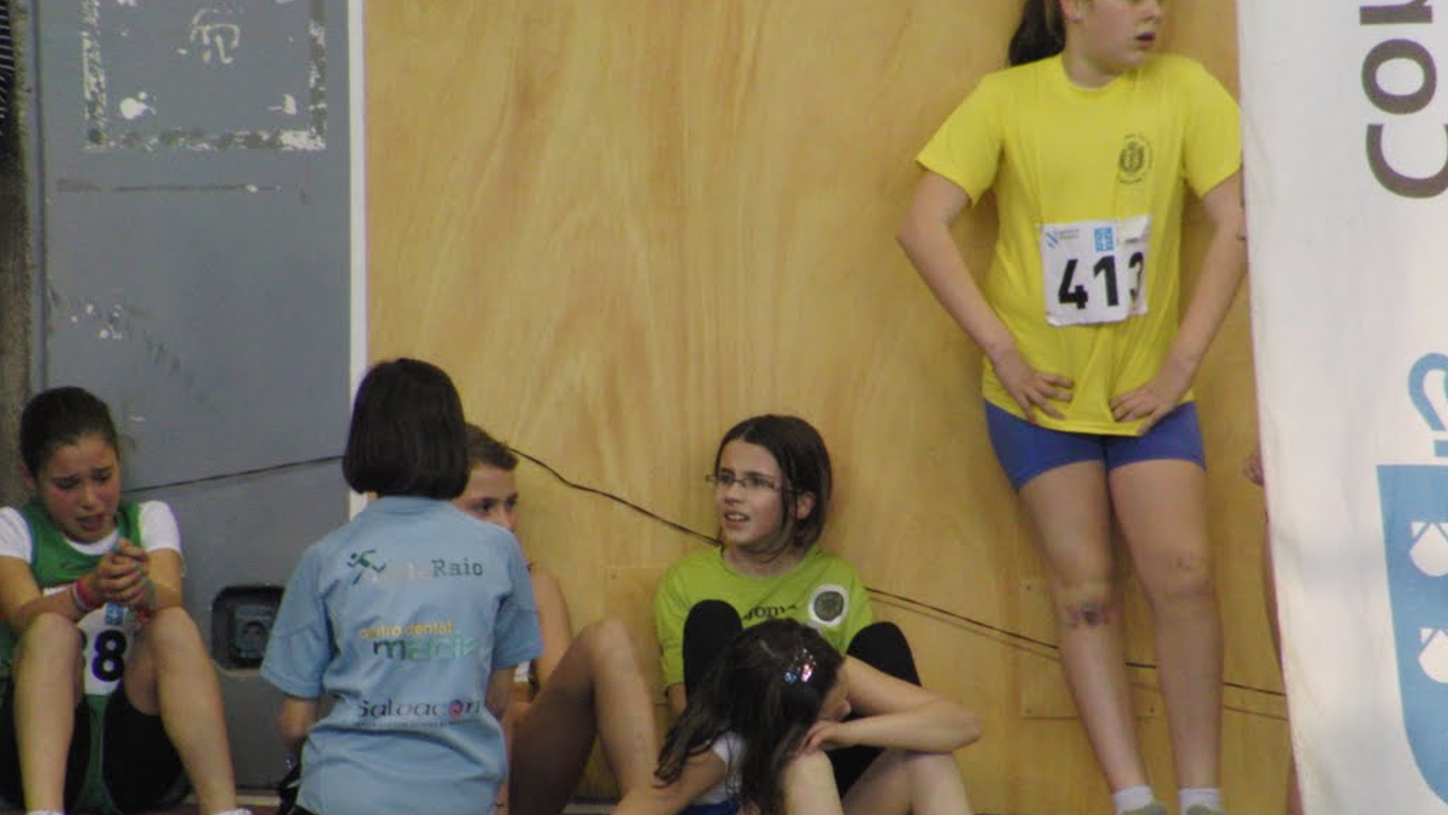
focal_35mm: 568
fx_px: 21815
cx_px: 725
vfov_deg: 2.1
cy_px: 523
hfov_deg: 3.8
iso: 400
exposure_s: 1/60
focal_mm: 92
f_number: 4.5
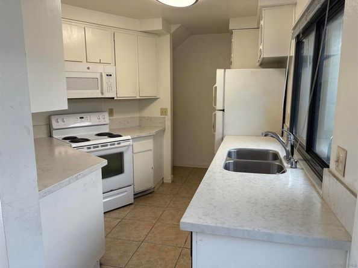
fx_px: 269
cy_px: 134
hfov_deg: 67.3
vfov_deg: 53.0
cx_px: 179
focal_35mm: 26
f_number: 1.6
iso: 100
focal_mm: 5.96
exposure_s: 1/160
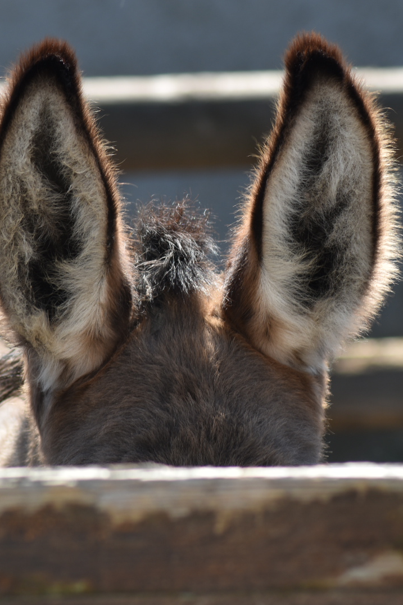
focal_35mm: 339
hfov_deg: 4.1
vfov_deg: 6.1
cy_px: 303
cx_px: 207
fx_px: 5690
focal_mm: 150
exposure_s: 1/200
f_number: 7.1
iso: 100
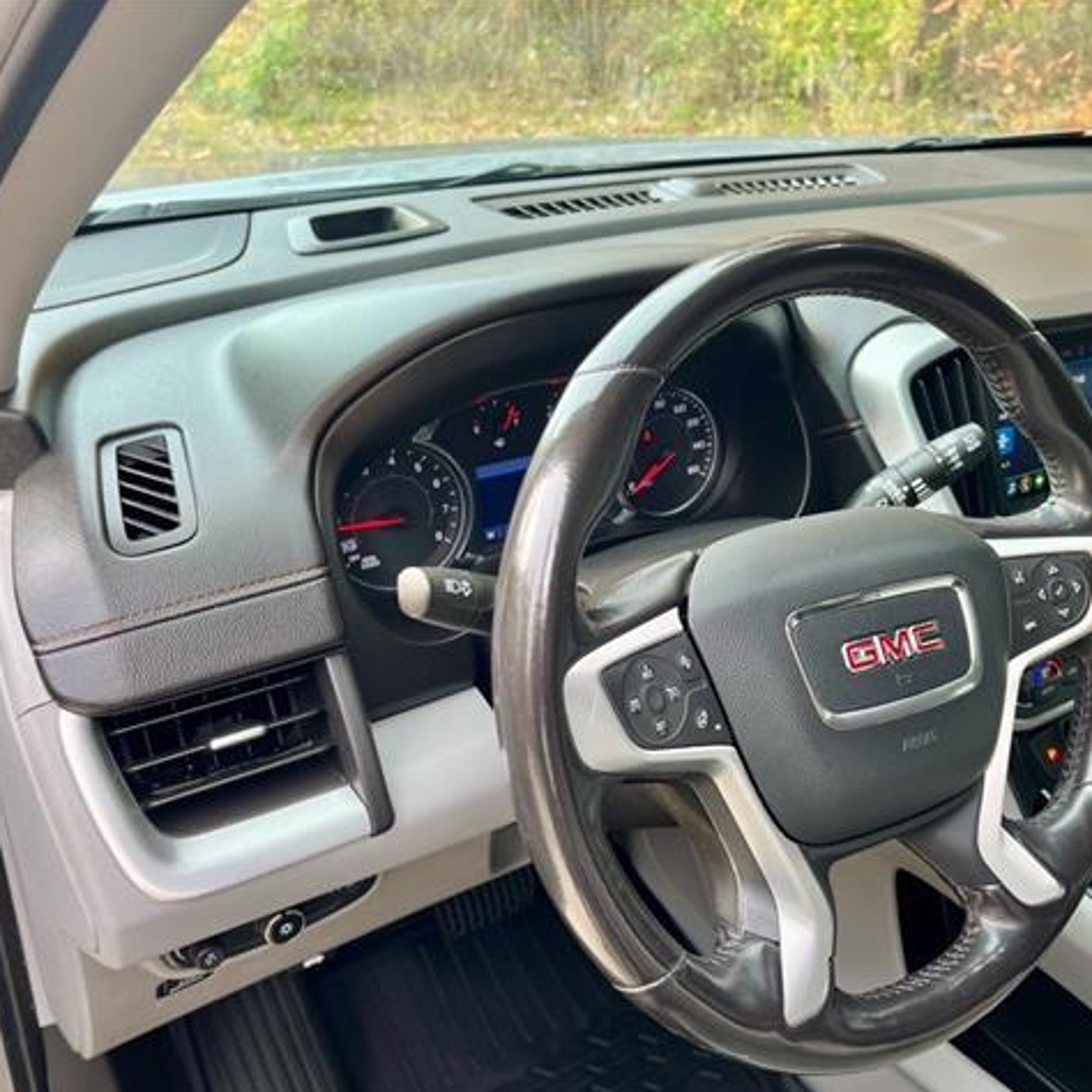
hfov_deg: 52.4
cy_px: 548
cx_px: 620
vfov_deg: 52.5
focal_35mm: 31
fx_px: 1106
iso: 40
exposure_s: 1/122
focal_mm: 5.1
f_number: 1.6
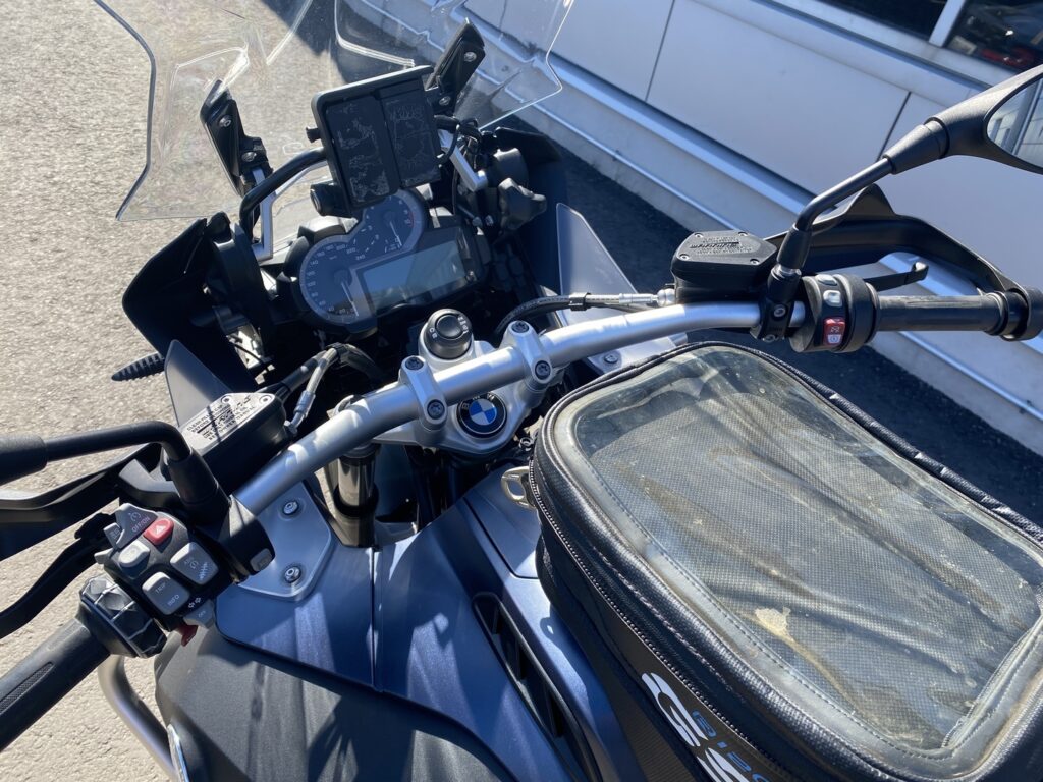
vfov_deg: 53.1
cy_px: 391
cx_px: 522
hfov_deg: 67.3
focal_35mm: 26
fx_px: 783
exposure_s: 1/767
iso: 32
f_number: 1.8
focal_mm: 4.25
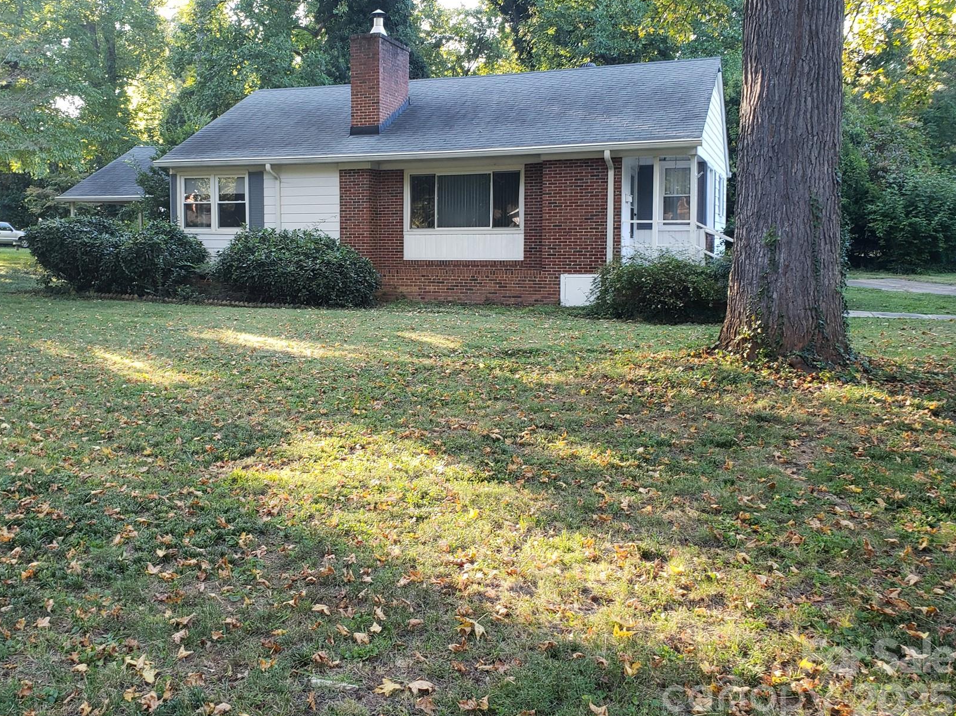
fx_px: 911
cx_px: 391
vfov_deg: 42.8
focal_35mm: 33
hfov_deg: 55.0
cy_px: 295
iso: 100
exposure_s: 1/50
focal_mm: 4.3
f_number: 2.4
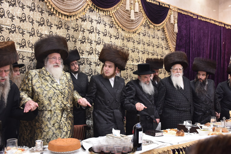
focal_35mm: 36
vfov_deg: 36.9
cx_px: 116
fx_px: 231
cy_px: 77
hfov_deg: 53.1
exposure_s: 1/80
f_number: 5.6
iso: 1000
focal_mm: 24
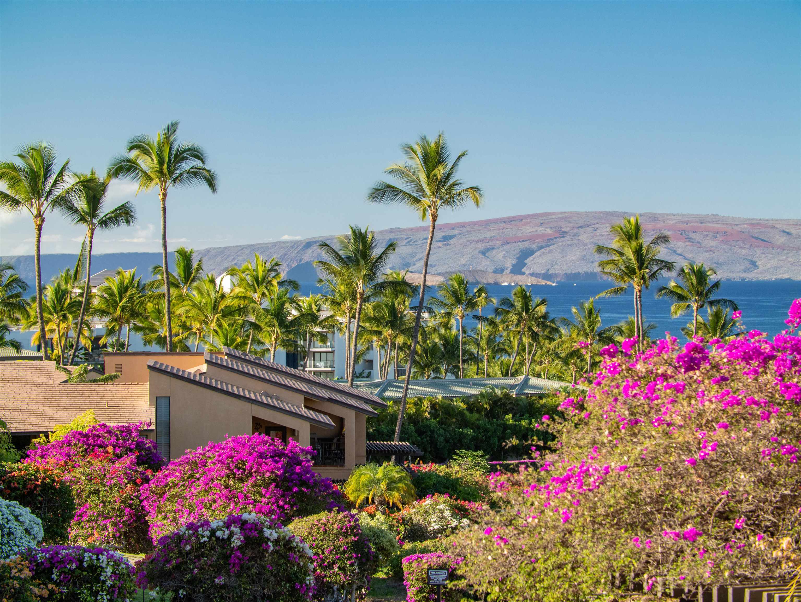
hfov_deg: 14.7
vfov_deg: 11.1
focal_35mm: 134
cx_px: 400
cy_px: 301
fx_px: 3102
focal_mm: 67
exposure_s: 1/250
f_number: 5.6
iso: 400
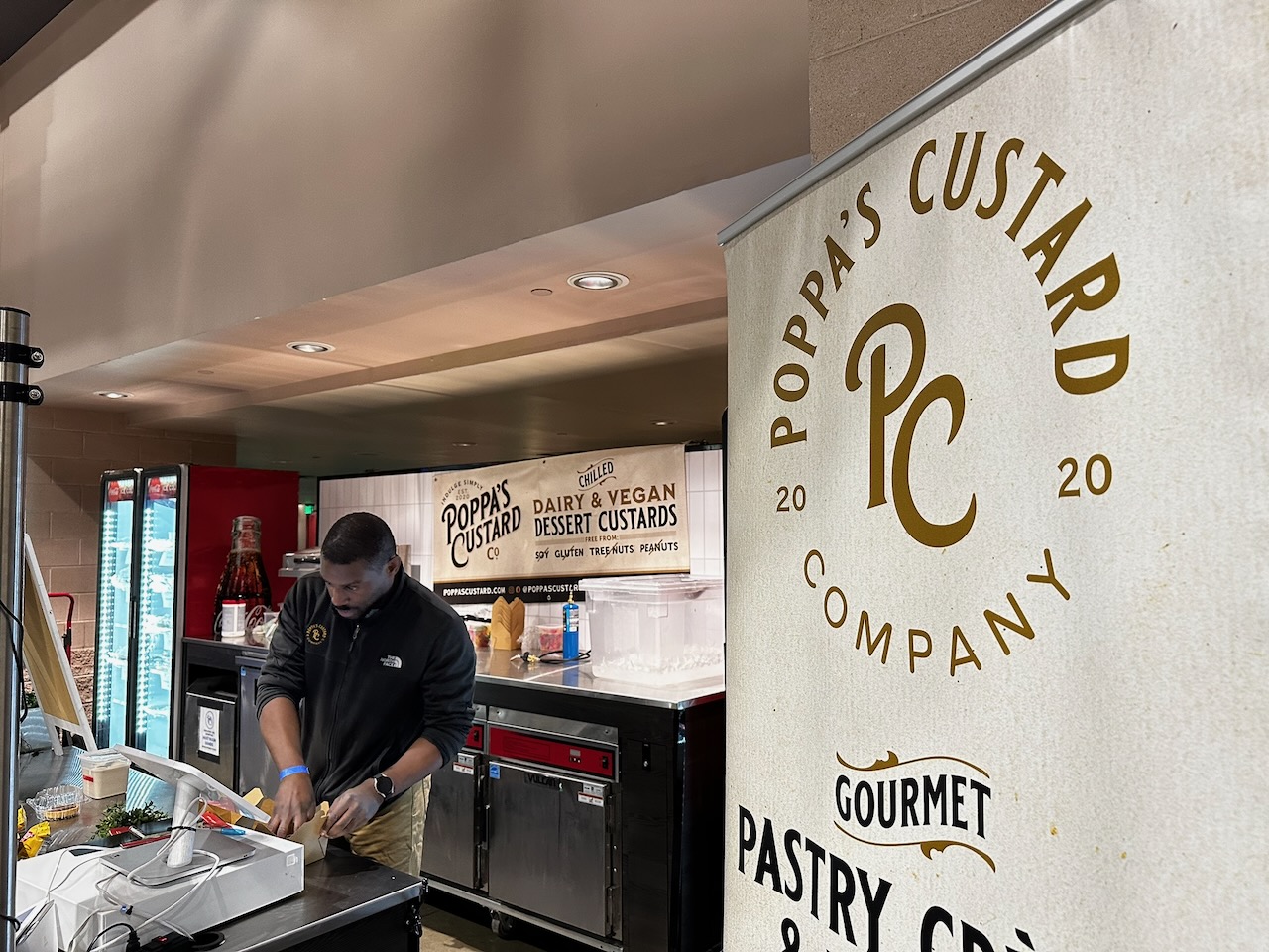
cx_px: 634
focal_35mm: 24
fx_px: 880
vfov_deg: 56.8
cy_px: 476
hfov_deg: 71.6
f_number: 1.78
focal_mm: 6.86
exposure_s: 1/60
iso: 320
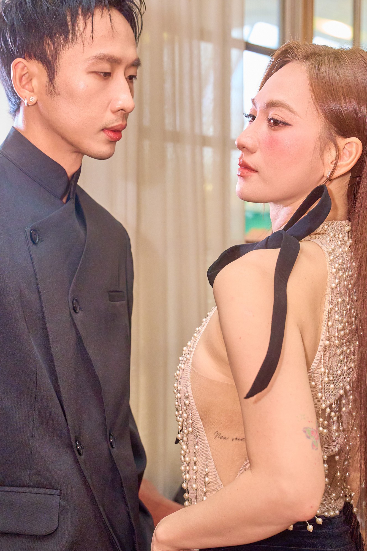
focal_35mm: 64
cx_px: 148
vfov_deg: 31.6
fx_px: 973
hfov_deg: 21.3
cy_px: 276
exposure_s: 1/125
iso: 3200
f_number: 4
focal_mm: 42.4
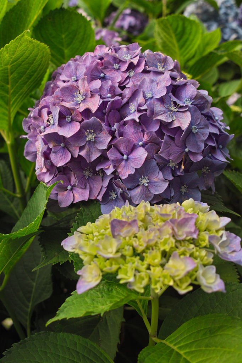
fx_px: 414
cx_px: 121
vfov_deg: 47.4
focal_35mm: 41
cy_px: 182
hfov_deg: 32.6
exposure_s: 1/125
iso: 200
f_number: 5.6
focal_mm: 24.2
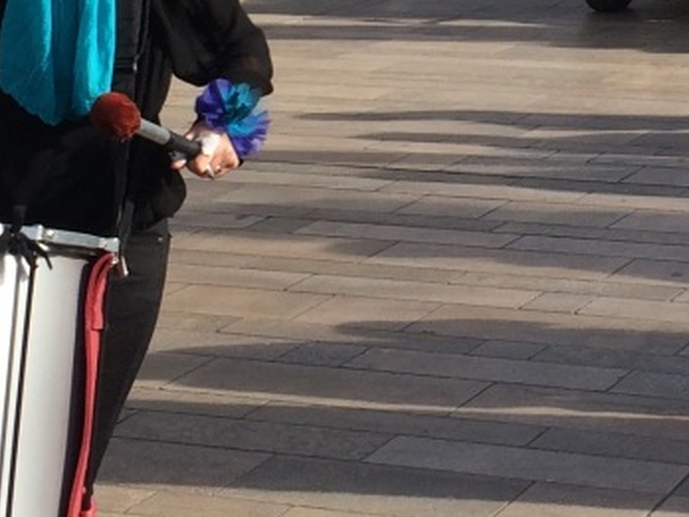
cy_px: -56
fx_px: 2488
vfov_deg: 11.7
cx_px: 525
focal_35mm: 125
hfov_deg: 15.7
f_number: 2.2
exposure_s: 1/1414
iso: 32
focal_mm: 4.15
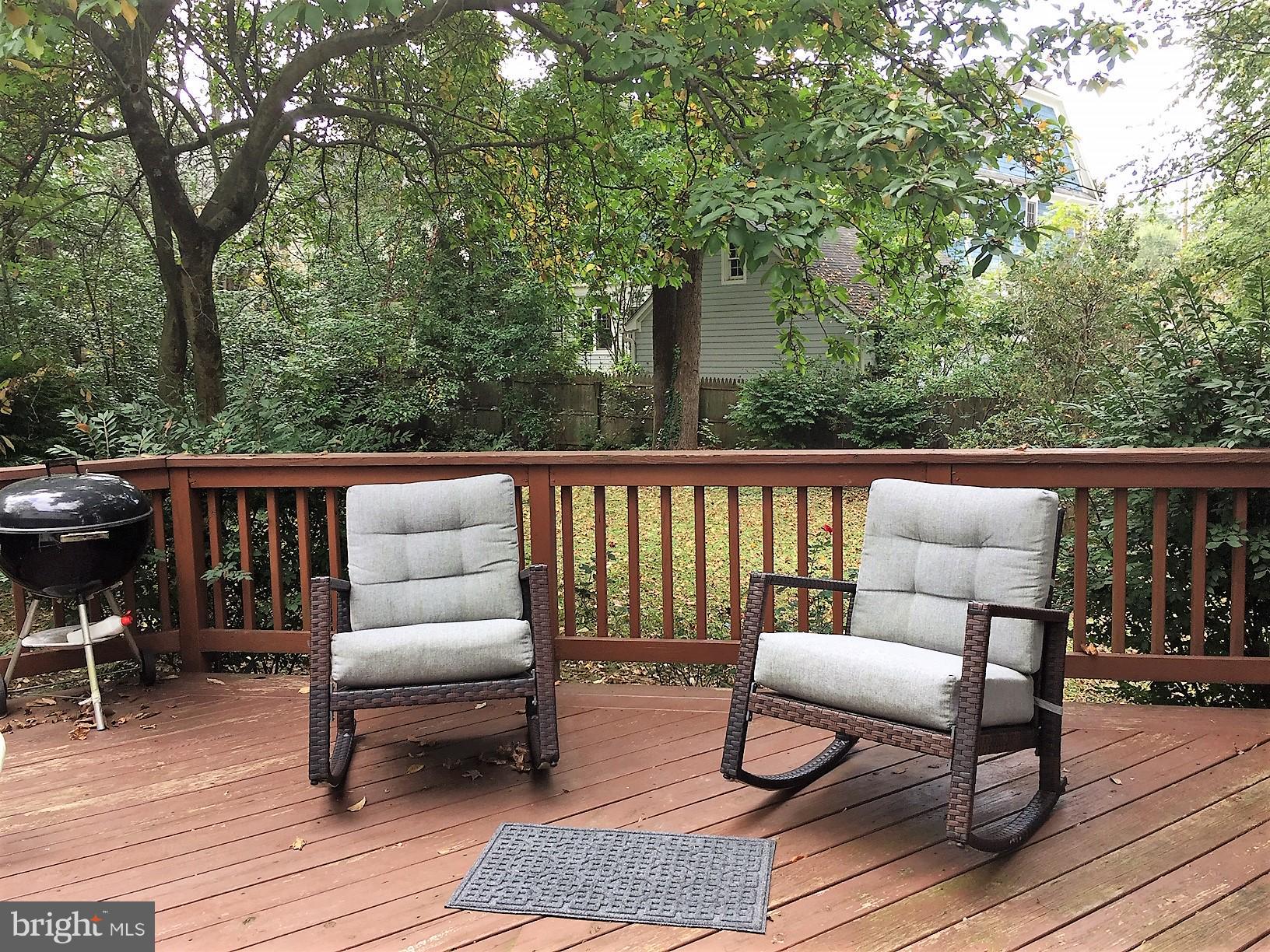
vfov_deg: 48.2
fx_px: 1064
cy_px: 476
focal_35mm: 29
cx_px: 635
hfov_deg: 61.7
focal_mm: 4.15
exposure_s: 1/120
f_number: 2.2
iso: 40
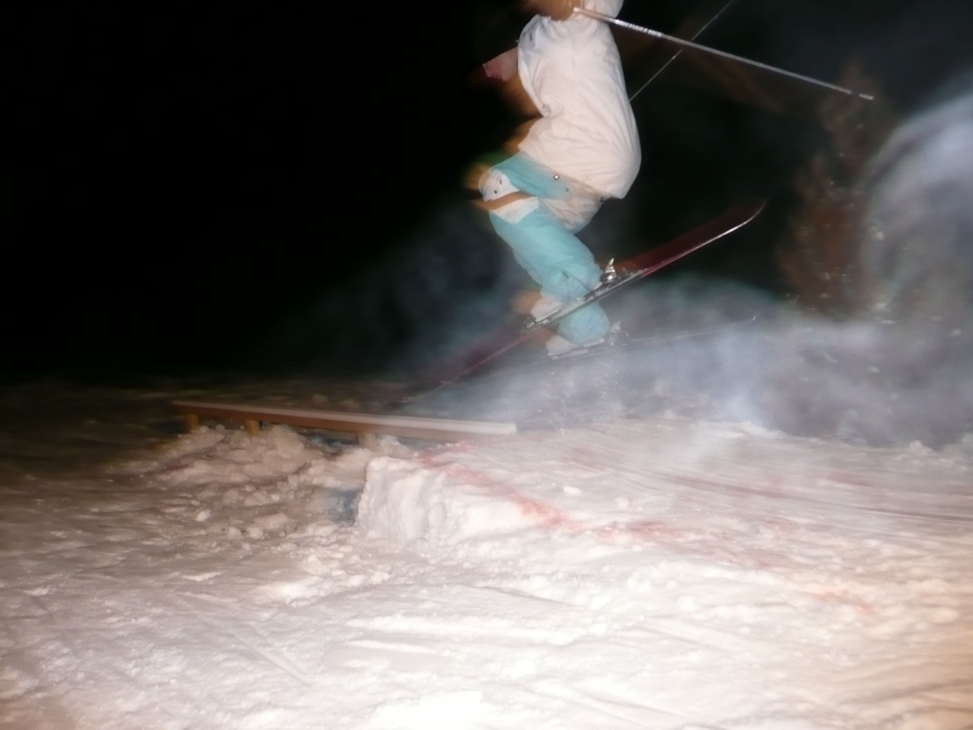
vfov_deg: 49.7
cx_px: 486
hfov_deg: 63.4
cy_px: 365
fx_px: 787
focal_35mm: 28
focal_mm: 4.6
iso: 200
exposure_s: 1/30
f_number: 3.3
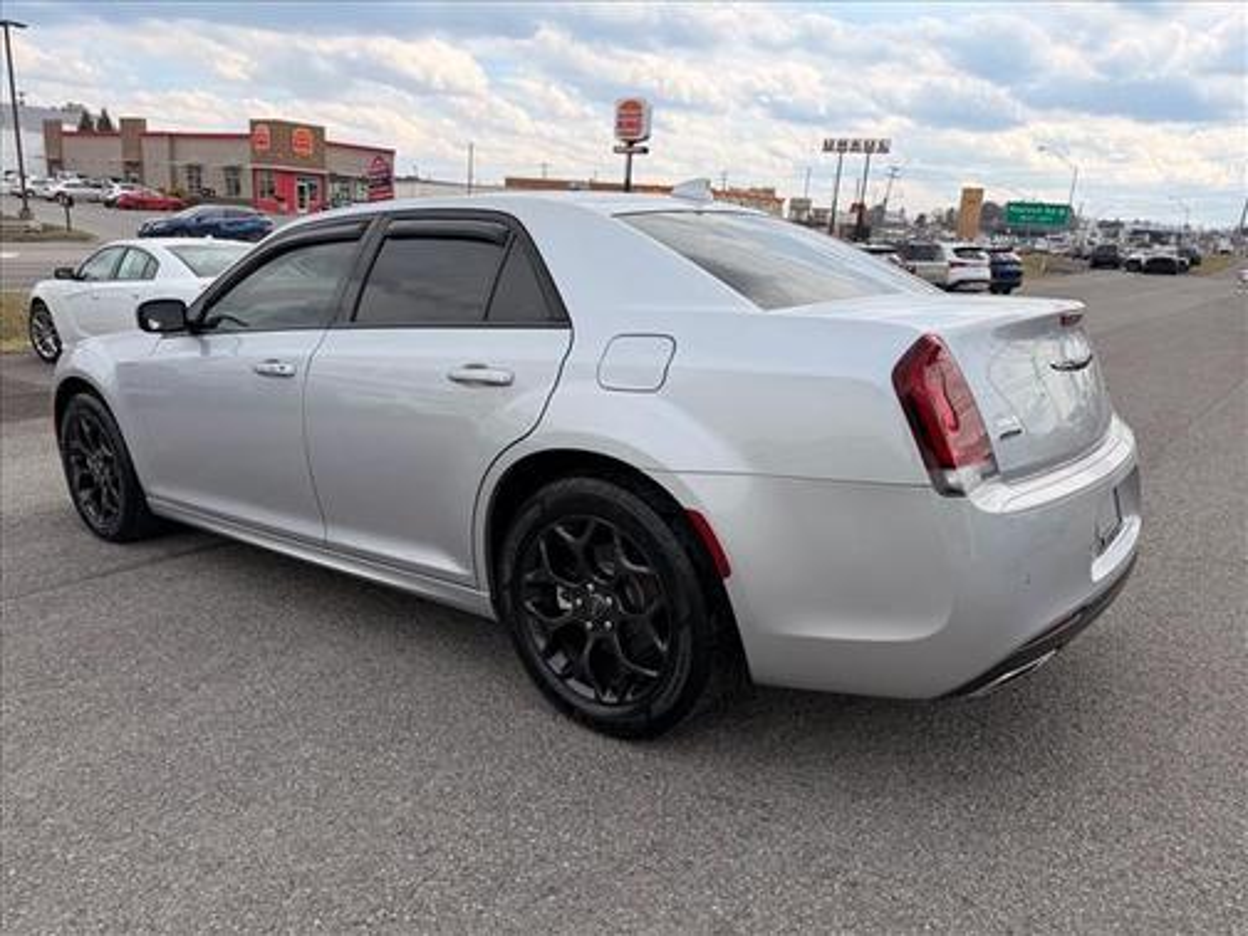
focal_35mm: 24
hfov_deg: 71.6
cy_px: 468
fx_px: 865
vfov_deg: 56.8
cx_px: 624
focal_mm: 6.76
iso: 80
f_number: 1.78
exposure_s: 1/4167
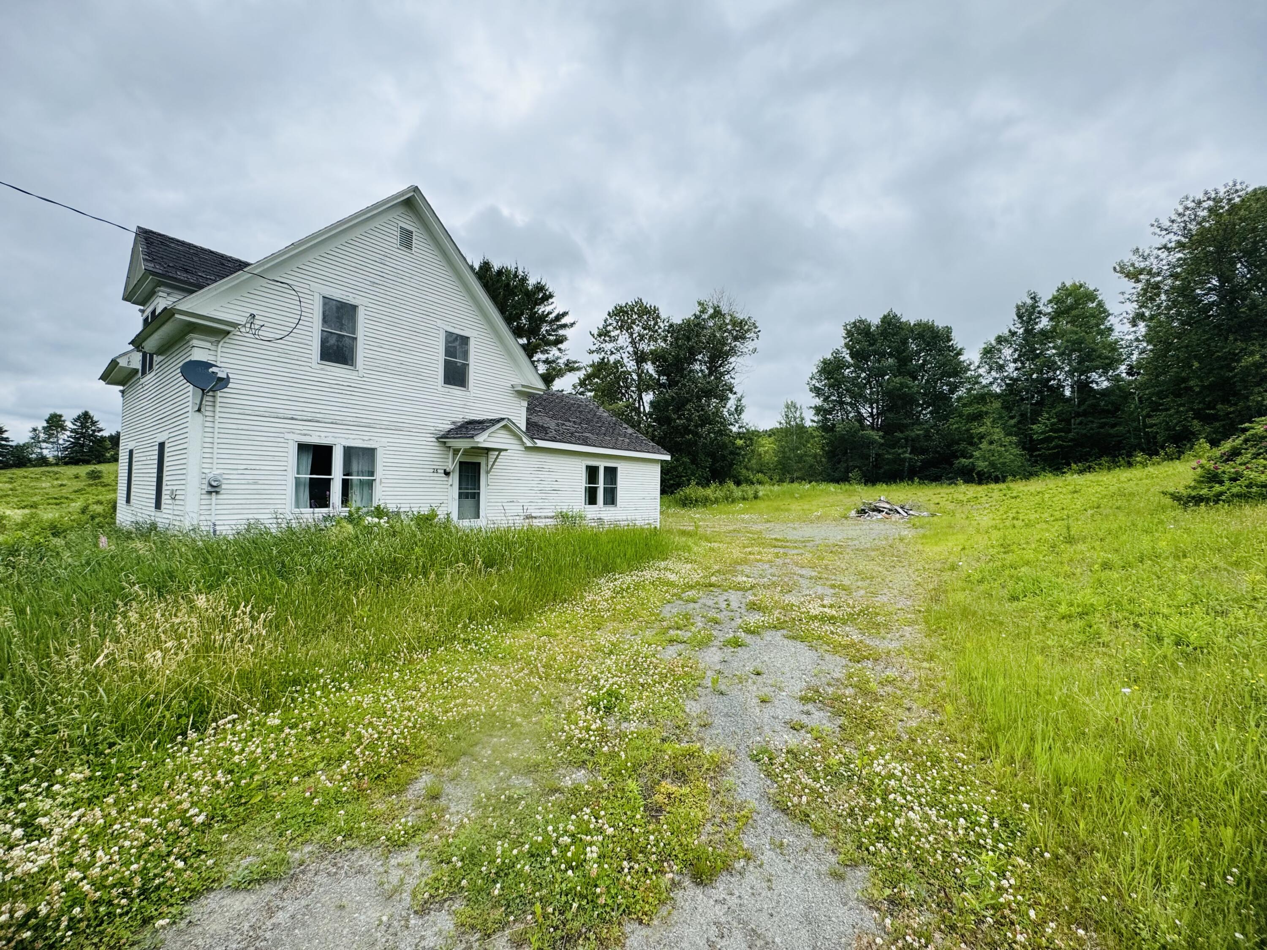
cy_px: 475
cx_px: 634
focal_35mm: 14
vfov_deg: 85.7
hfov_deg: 102.1
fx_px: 512
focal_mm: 2.22
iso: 40
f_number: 2.2
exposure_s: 1/591
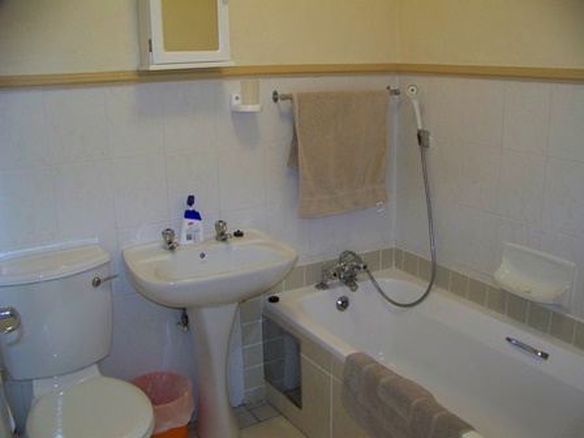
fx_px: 607
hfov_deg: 51.4
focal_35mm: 36
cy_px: 219
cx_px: 292
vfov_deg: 39.7
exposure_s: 1/30
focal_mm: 5.85
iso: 200
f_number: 2.8
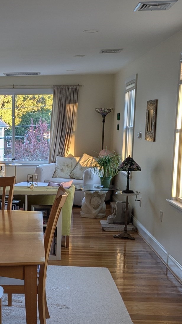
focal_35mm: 55
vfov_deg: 37.6
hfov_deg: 20.9
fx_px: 472
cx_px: -14
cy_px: 208
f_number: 1.73
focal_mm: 4.38
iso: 61
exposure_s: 1/40
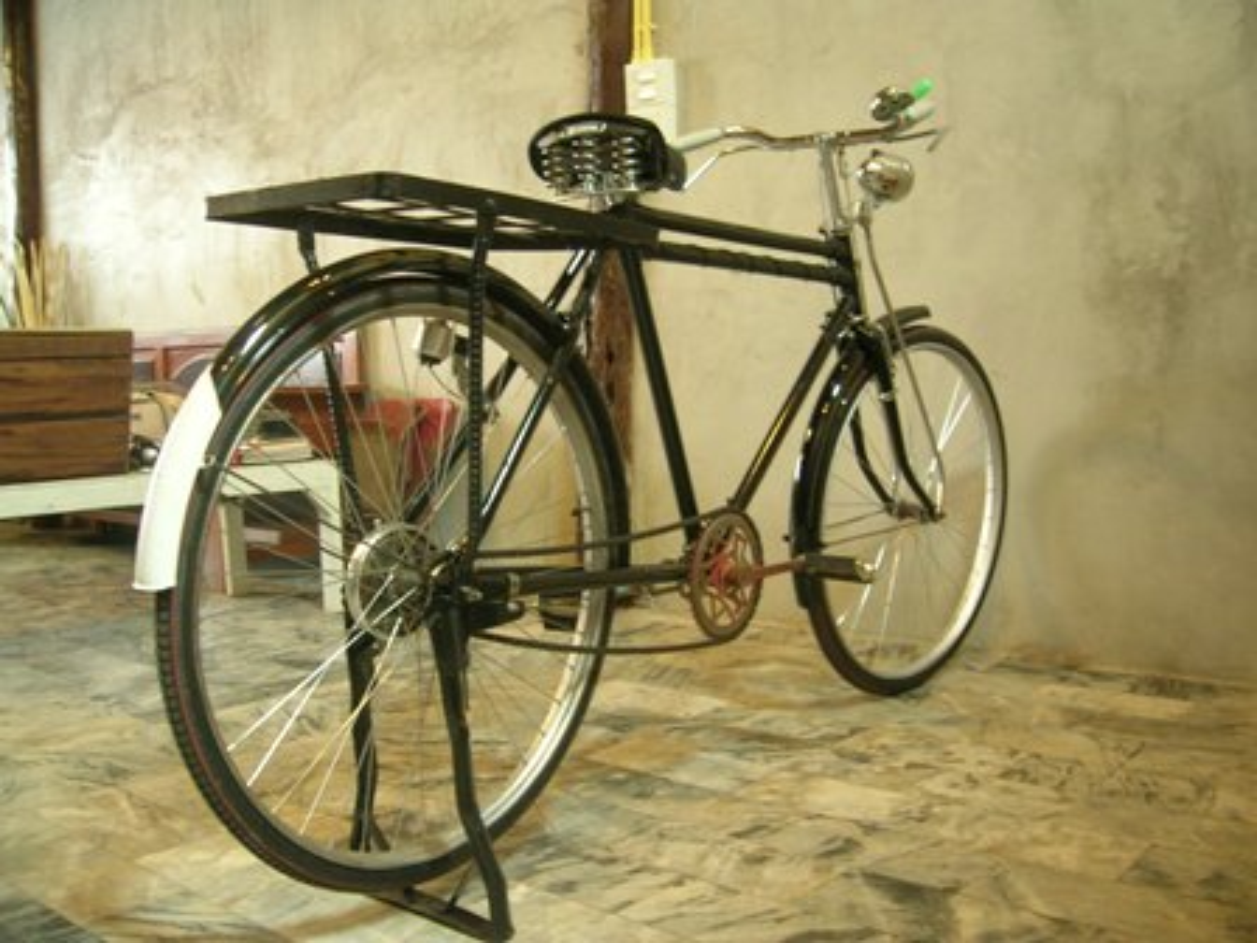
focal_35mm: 35
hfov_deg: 52.6
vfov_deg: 40.7
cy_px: 472
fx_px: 1271
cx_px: 628
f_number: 2.8
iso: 120
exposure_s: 1/3.8
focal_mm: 5.4
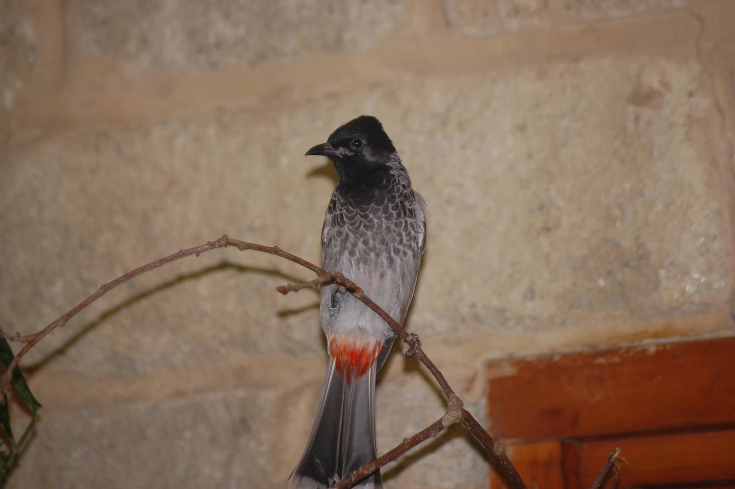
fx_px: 4437
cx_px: 368
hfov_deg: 9.5
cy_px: 244
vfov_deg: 6.3
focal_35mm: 218
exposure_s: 1/60
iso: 400
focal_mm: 145
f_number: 5.3
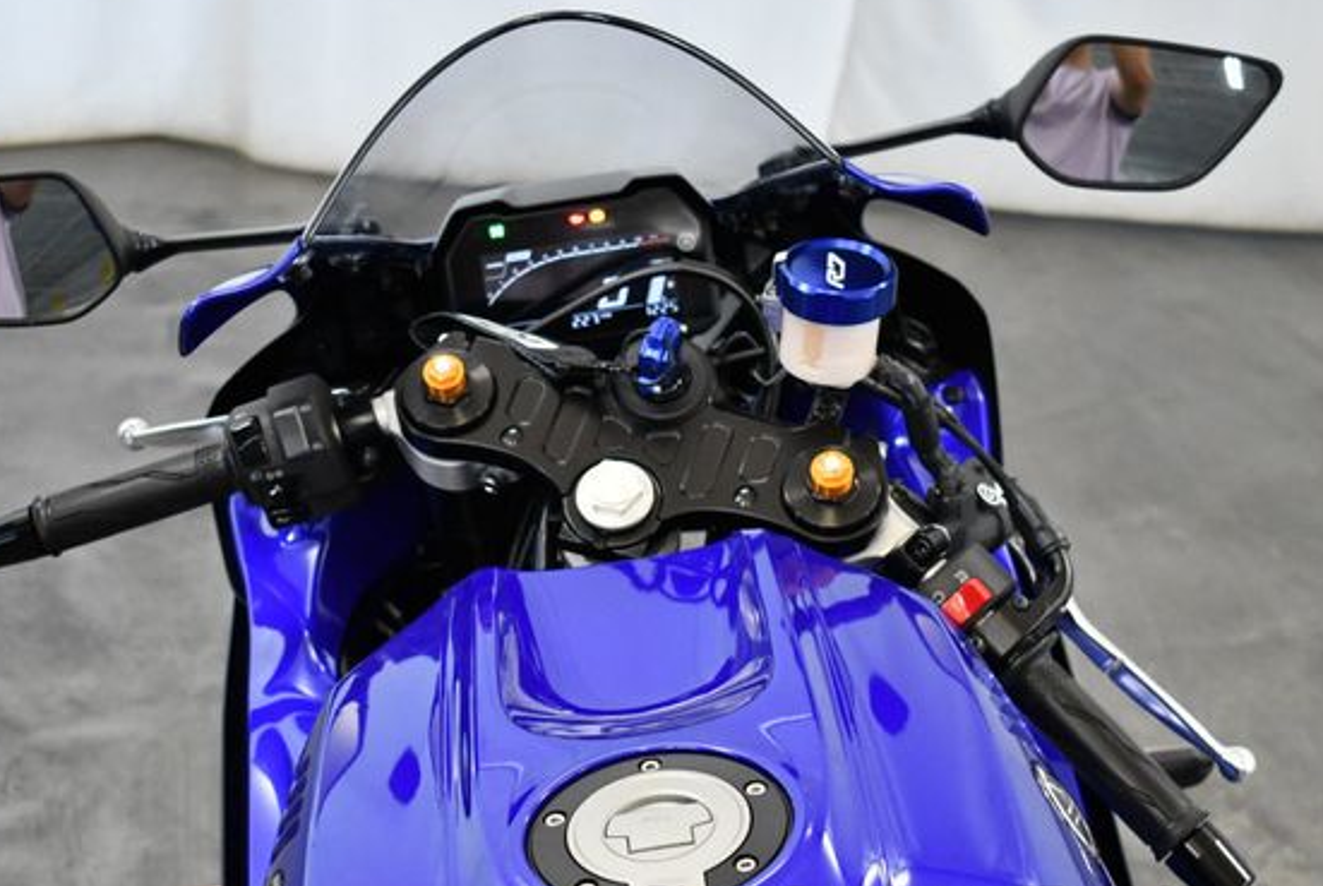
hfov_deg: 28.0
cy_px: 439
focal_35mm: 72
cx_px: 619
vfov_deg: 19.0
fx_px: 2649
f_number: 4.2
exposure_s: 1/125
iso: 1600
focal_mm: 31
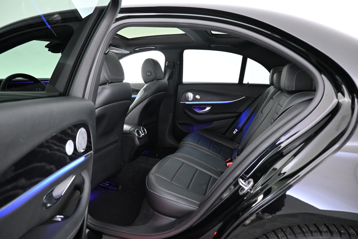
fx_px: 239
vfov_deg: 53.1
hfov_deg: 73.7
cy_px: 120
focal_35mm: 24
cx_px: 179
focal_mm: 16
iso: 4000
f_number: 3.5
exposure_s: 1/25
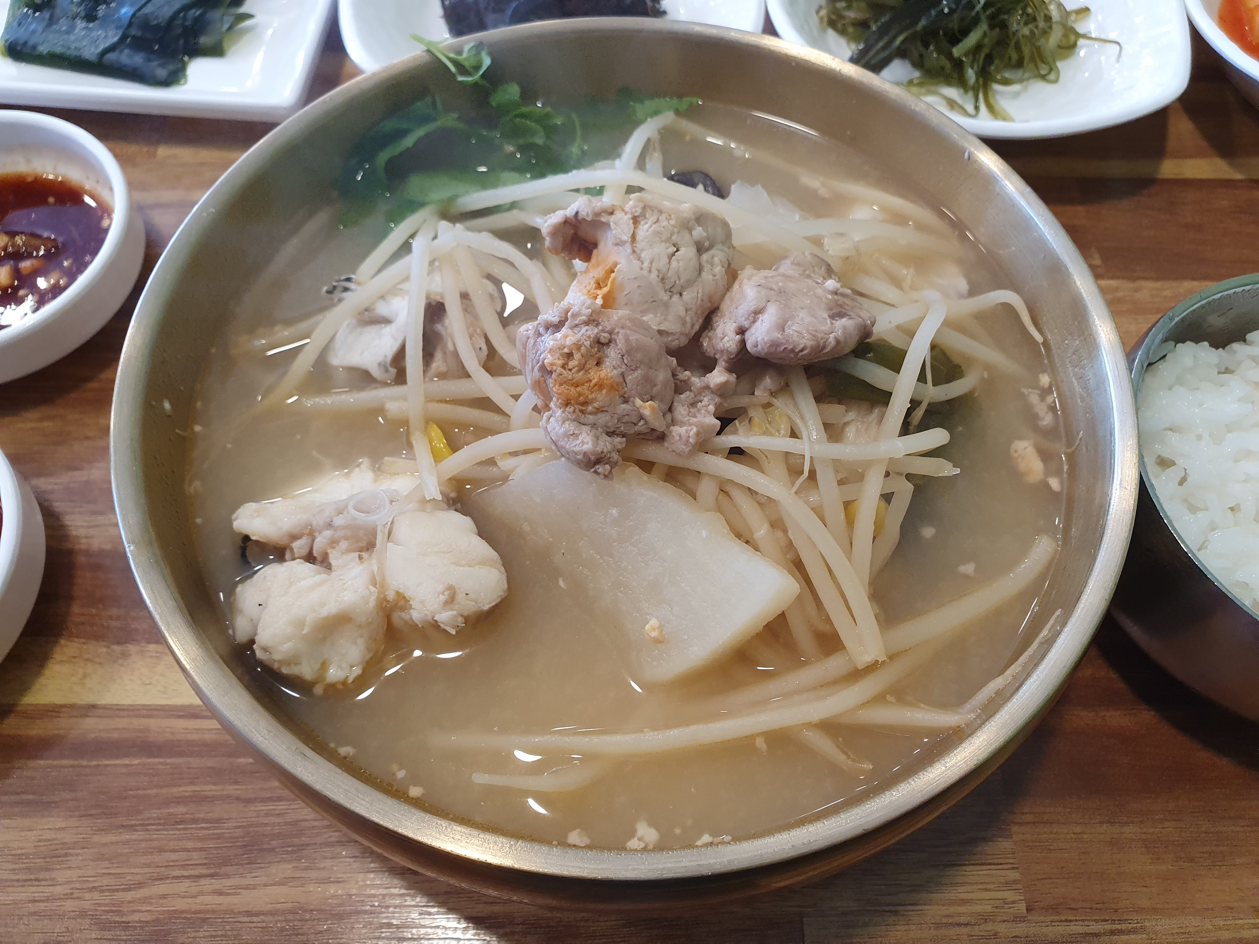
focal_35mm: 26
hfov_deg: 67.3
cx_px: 630
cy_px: 472
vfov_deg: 53.1
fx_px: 946
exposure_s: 1/60
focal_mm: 4.32
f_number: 2.4
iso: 250
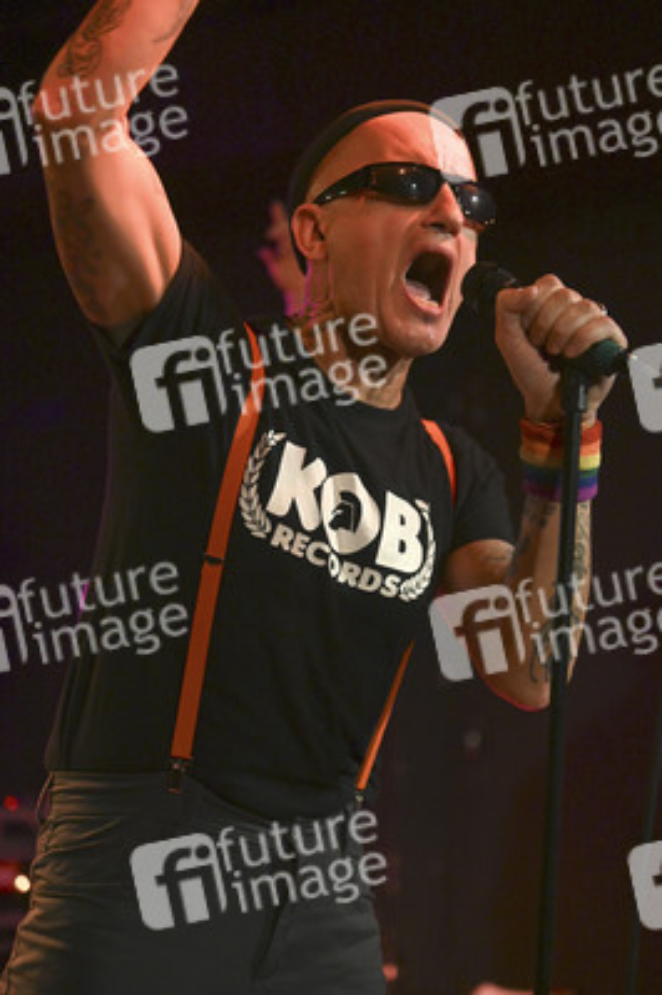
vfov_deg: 28.9
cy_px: 498
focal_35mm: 70
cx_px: 331
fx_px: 1934
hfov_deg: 19.4
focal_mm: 70
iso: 6400
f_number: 2.8
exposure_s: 1/320
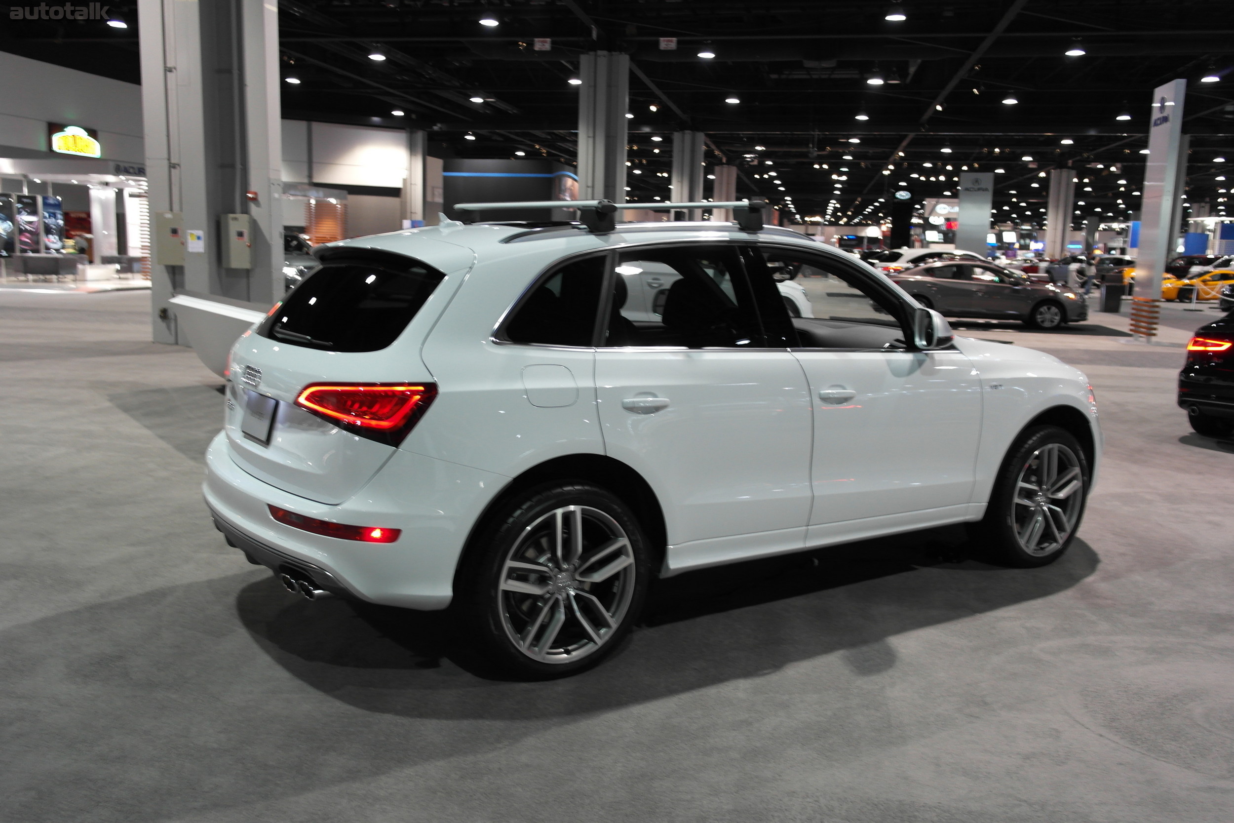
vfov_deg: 43.6
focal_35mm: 30
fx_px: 1028
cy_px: 412
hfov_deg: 61.9
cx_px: 617
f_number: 3.5
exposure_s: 1/25
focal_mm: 20
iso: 400
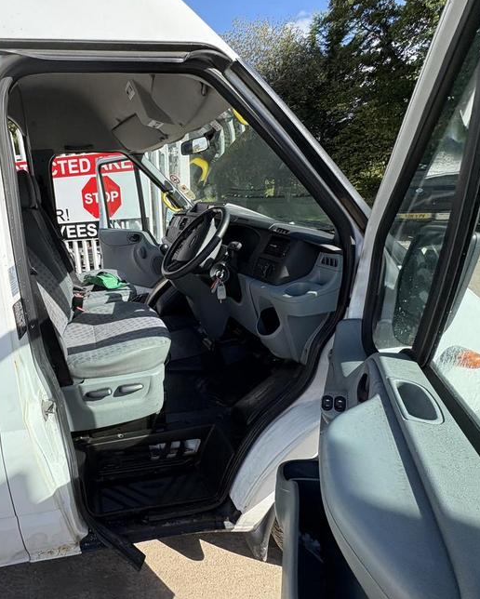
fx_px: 337
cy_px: 303
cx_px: 127
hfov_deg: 66.9
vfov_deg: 83.2
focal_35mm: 19
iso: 64
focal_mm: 2.22
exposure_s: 1/821
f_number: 2.2
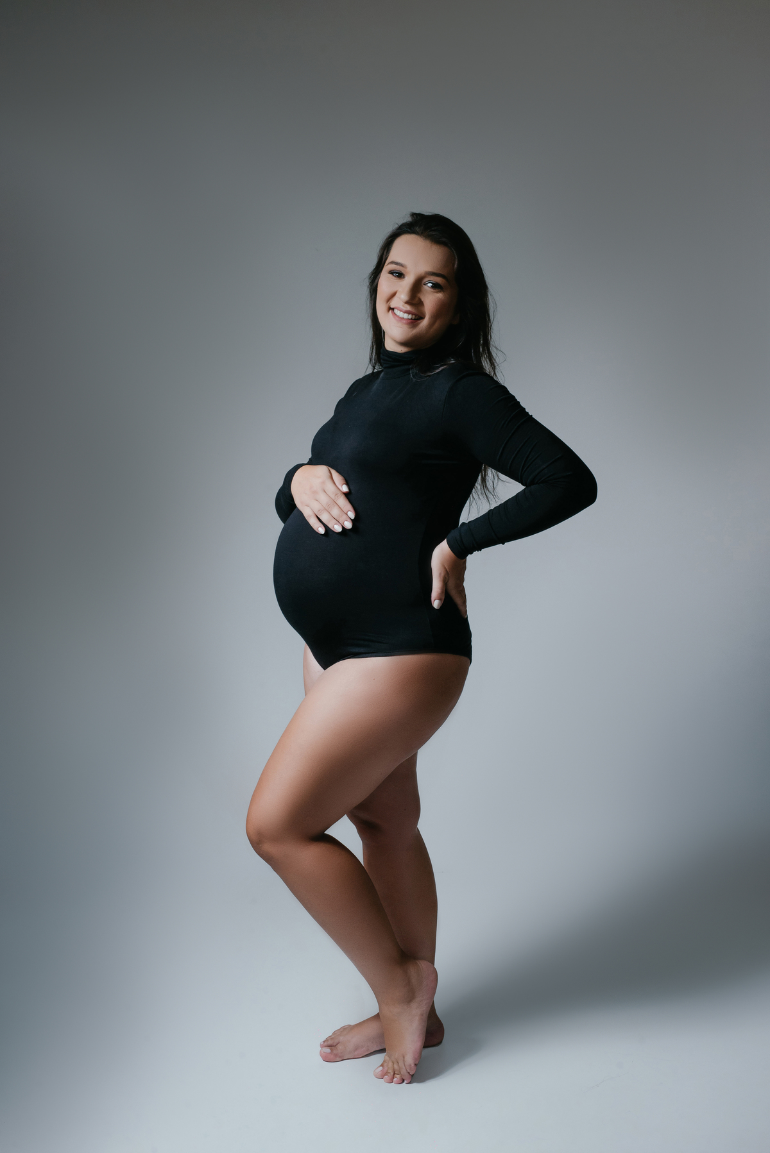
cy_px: 576
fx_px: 1603
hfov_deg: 27.0
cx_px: 385
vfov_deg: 39.6
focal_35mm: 50
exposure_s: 1/160
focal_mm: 50
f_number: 13
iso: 800
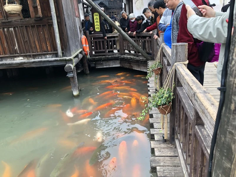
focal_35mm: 28
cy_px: 88
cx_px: 118
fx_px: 191
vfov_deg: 49.7
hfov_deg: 63.4
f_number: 1.8
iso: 50
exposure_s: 1/120
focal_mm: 4
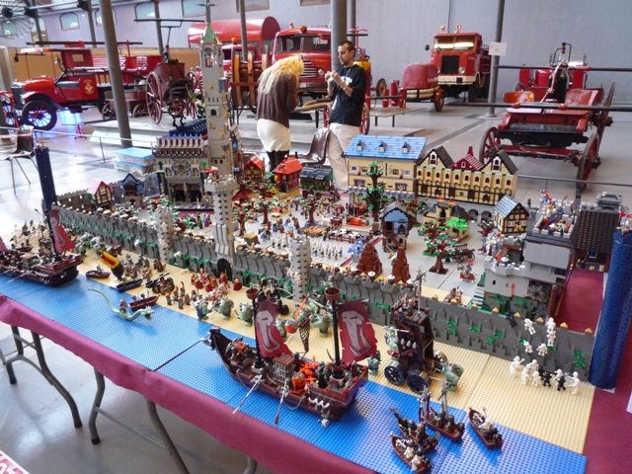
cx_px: 316
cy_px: 237
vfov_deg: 54.9
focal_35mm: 25
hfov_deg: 69.4
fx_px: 456
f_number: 2.8
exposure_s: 1/20
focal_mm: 4.4
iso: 400
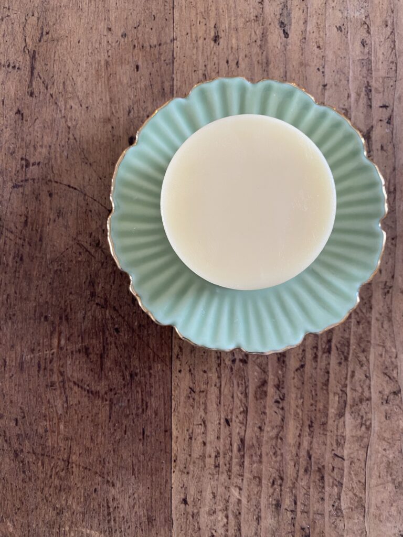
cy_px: 268
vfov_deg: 67.3
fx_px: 404
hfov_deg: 53.1
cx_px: 202
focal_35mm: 26
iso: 200
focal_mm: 4.25
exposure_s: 1/60
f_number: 1.8
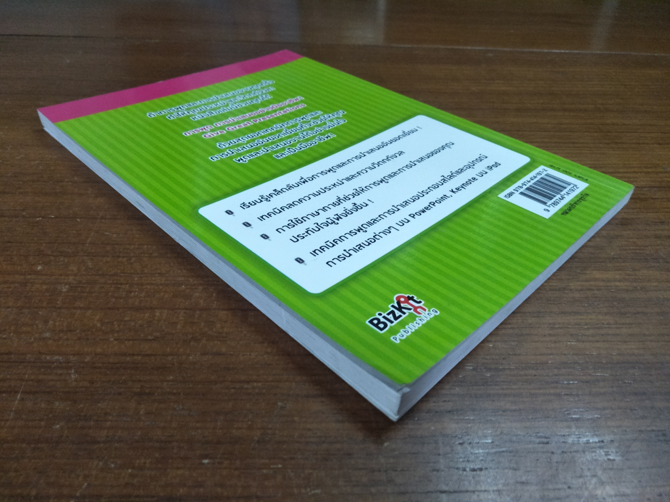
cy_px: 251
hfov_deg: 81.7
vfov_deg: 66.0
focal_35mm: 20
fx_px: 387
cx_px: 335
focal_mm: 3.46
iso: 185
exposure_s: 1/33
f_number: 2.2
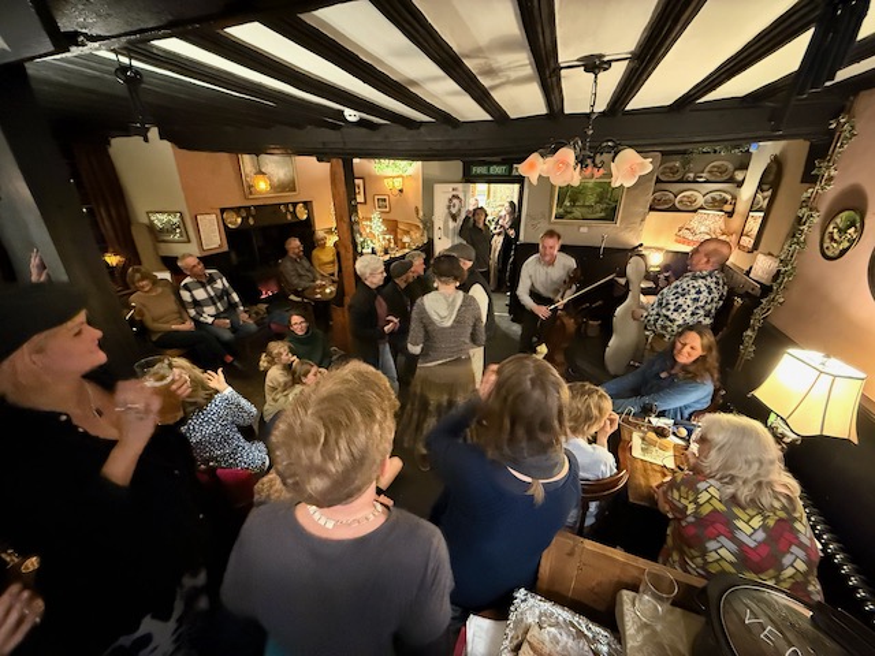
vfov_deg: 85.7
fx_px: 354
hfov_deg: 102.1
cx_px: 438
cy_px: 328
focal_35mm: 14
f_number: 2.2
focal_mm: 2.22
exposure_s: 1/25
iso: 2000
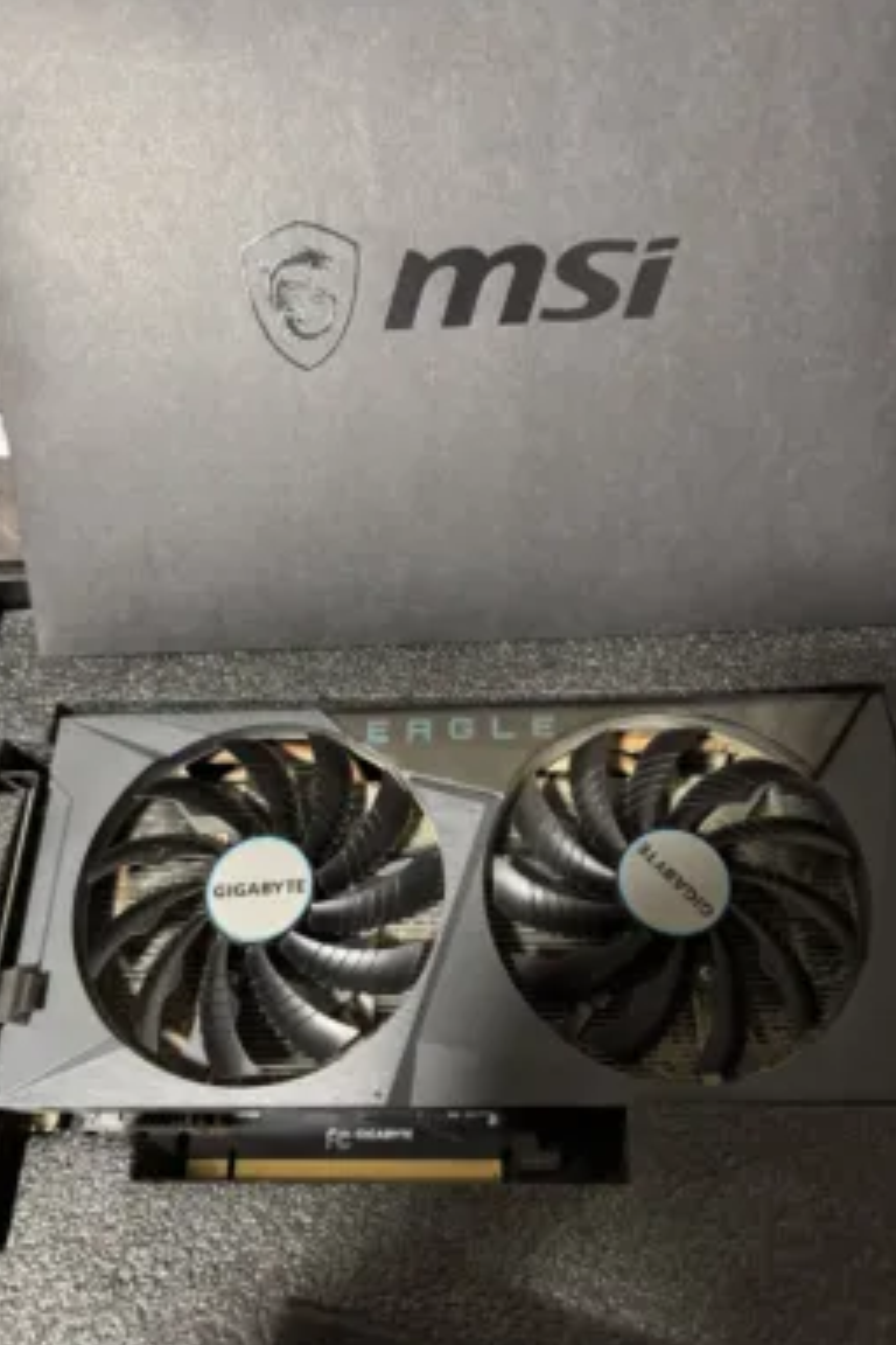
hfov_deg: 49.6
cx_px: 444
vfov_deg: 69.4
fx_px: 971
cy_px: 694
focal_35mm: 26
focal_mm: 6.76
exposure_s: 1/33
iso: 800
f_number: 1.78
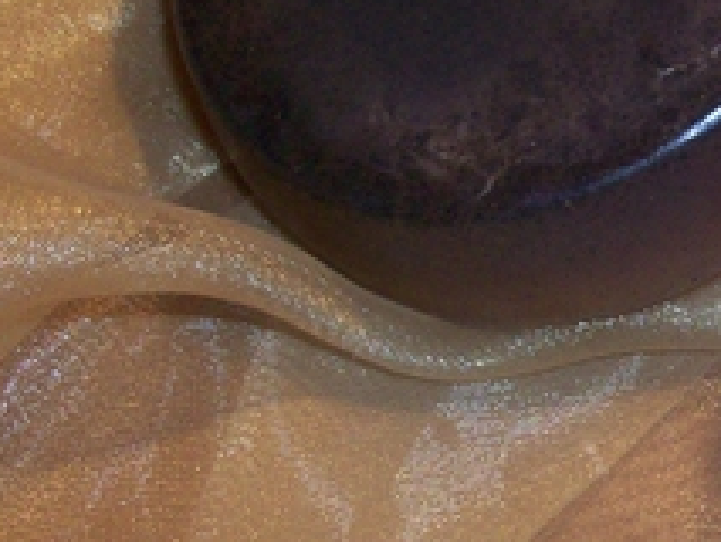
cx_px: 907
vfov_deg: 16.7
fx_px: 1834
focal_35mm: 88
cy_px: 147
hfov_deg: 20.5
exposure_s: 1/60
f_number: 2.8
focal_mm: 5.7
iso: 160
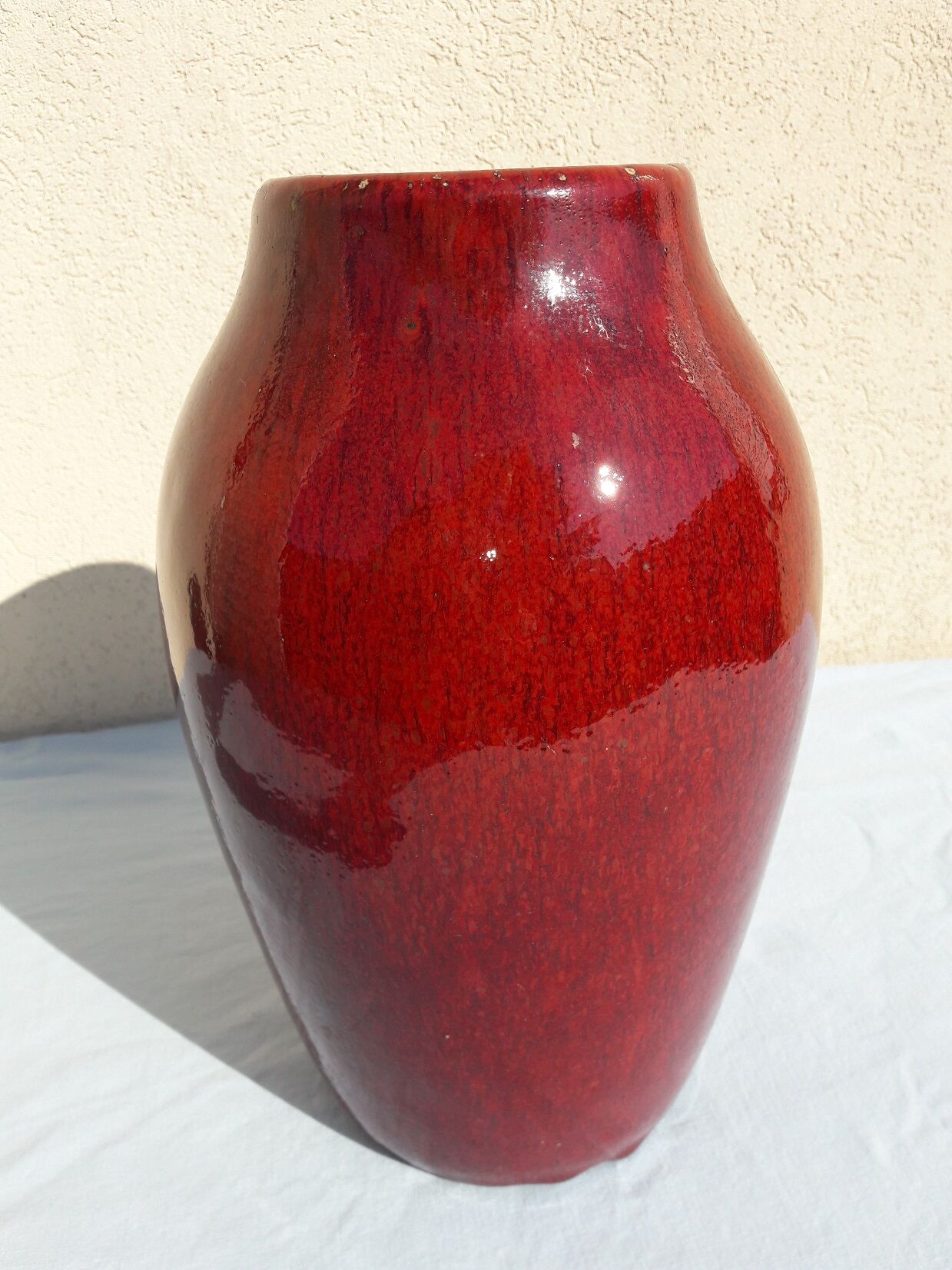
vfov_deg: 63.4
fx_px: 1027
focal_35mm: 28
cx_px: 476
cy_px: 635
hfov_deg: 49.7
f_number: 1.9
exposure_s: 1/1792
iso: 40
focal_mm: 3.7
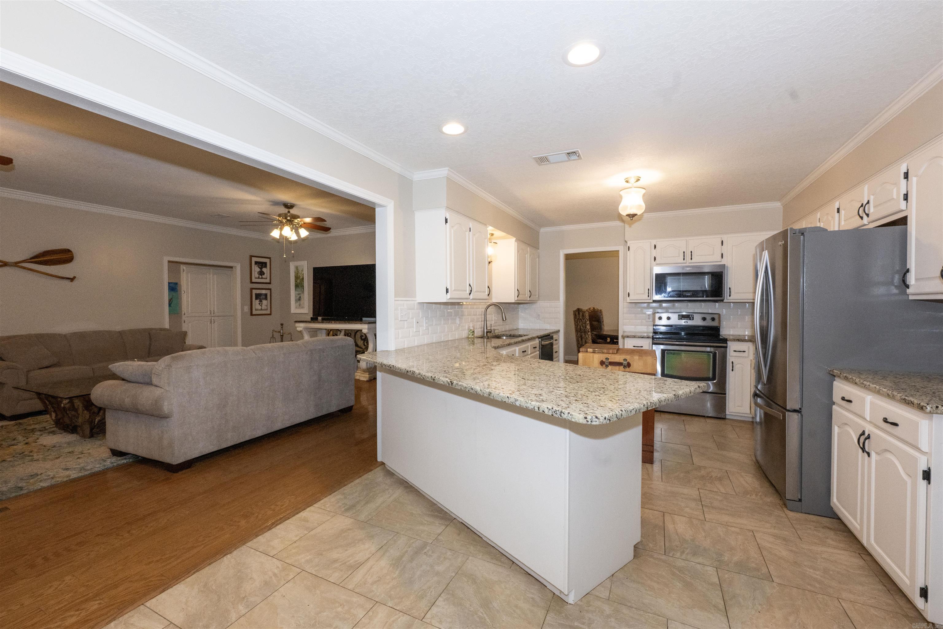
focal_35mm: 14
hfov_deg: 104.3
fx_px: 367
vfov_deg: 81.2
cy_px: 314
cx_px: 472
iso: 1250
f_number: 8
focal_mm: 14
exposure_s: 1/200
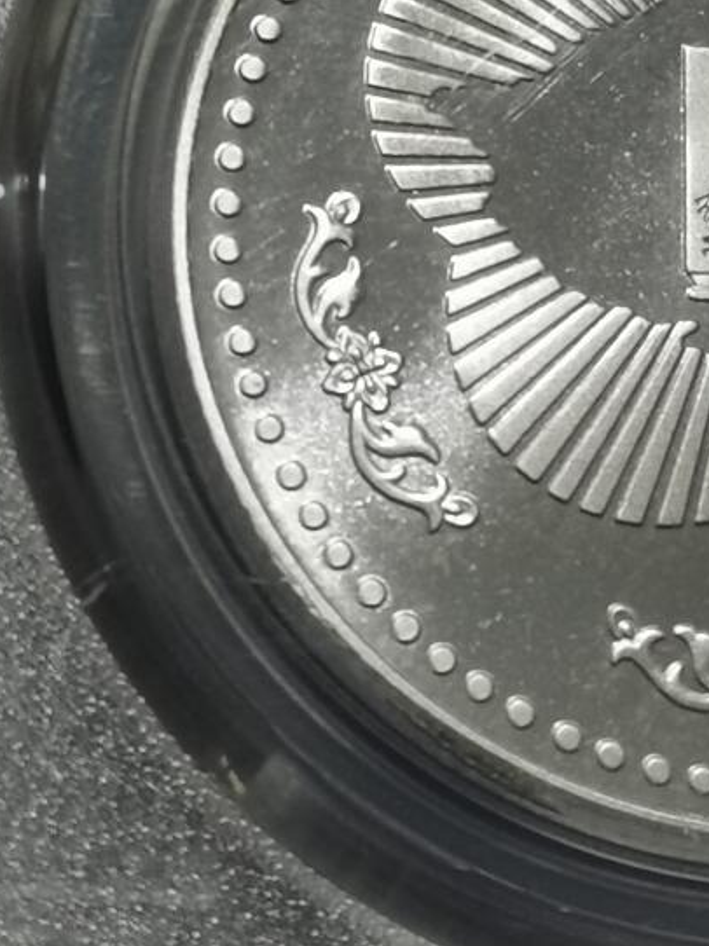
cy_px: -175
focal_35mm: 206
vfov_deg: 9.5
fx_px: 5630
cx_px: 709
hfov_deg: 7.2
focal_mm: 5.58
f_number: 1.8
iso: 80
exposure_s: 1/180
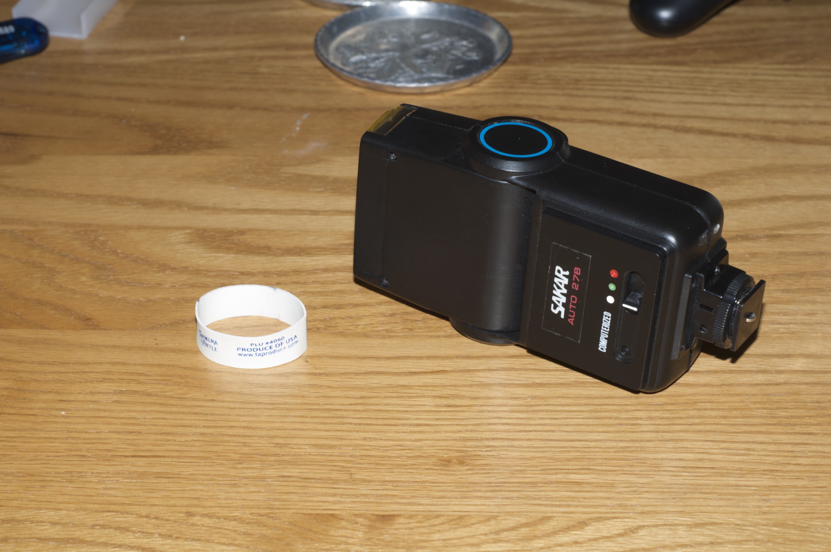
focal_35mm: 75
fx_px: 1729
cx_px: 416
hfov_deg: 27.0
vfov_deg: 18.1
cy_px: 276
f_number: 10
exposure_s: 1/200
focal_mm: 50
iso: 100
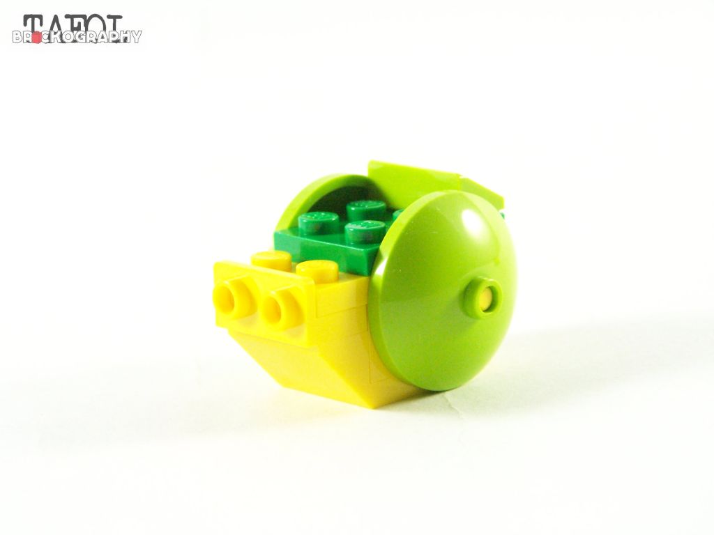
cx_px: 357
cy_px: 268
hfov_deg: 16.8
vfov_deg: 12.7
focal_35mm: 117
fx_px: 2413
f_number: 3.6
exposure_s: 1/60
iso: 400
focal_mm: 19.4
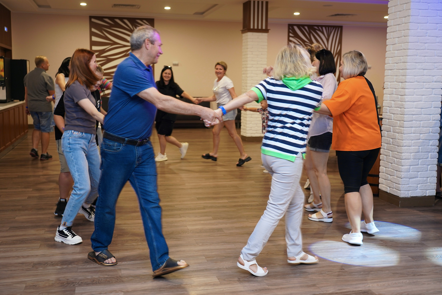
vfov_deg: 33.4
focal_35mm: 40
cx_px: 221
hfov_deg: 48.5
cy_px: 148
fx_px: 491
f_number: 2.8
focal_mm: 40
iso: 500
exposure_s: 1/60
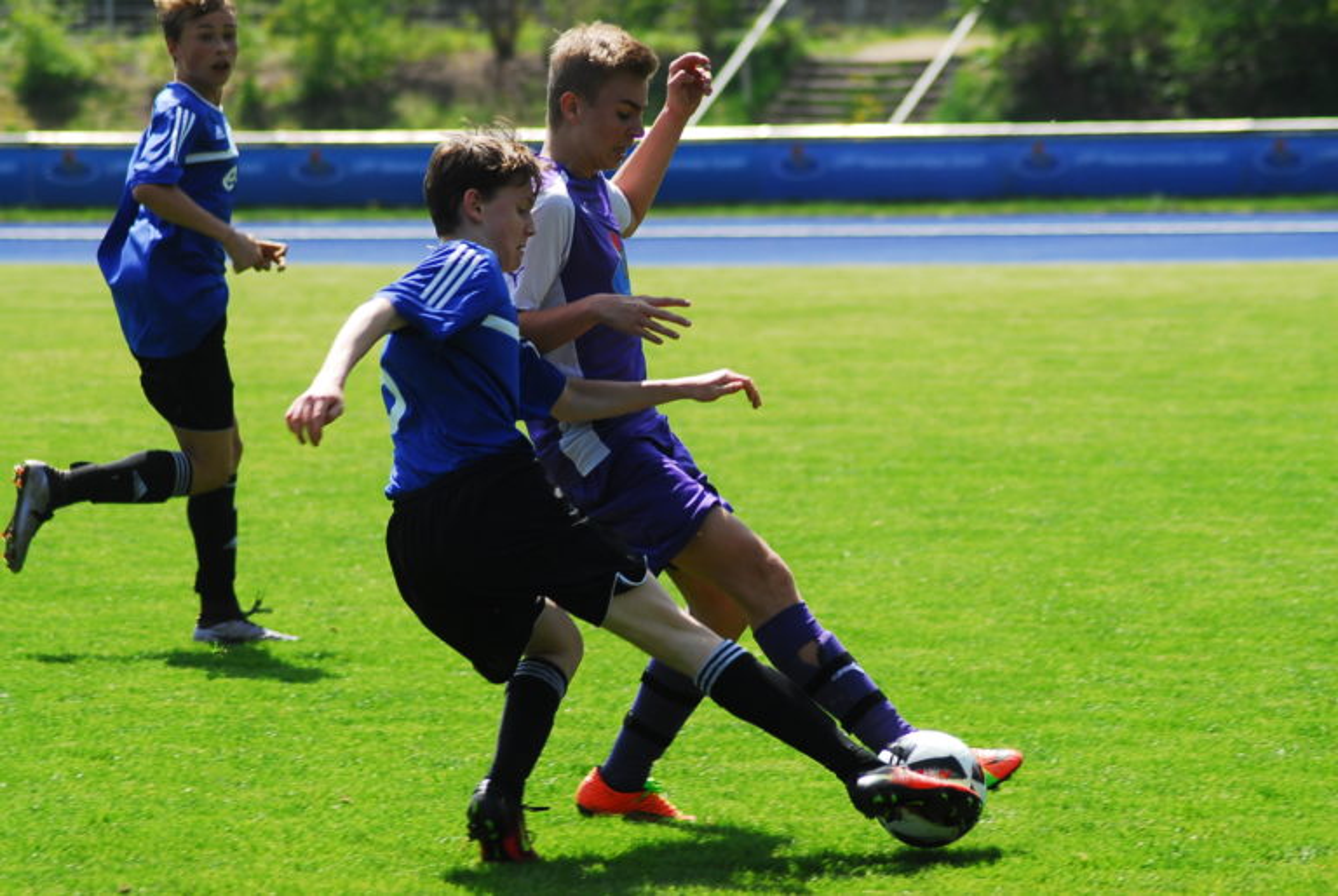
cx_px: 669
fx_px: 8372
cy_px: 448
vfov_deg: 6.1
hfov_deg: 9.1
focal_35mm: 225
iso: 200
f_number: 5
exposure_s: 1/500
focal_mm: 150
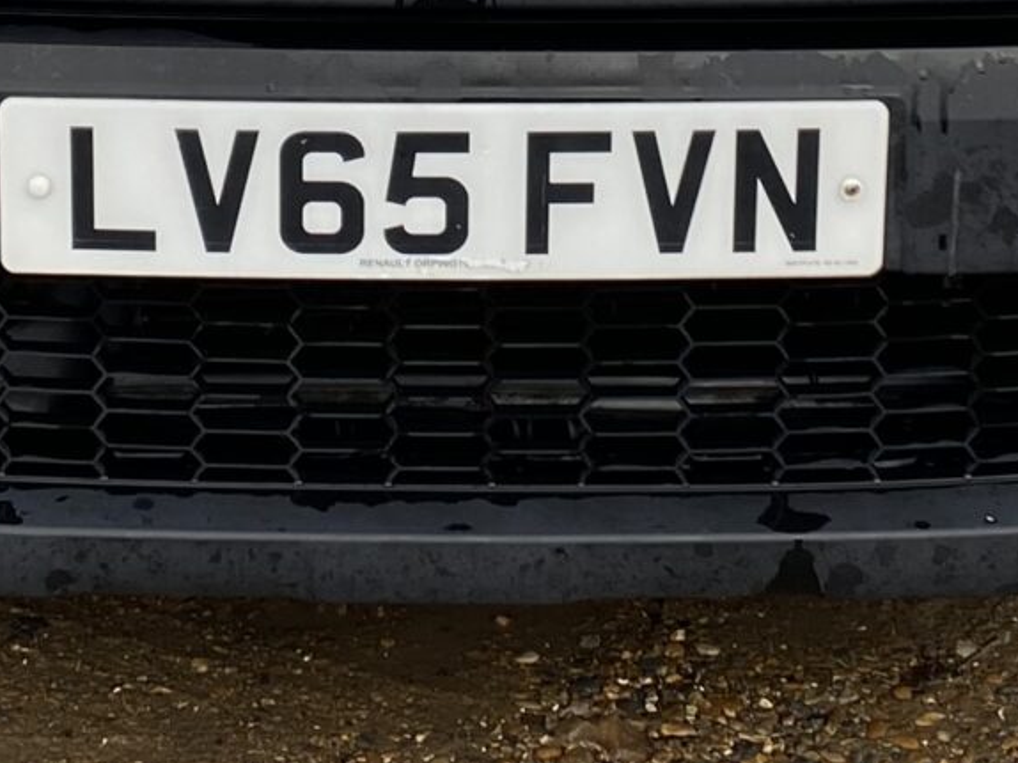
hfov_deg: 17.0
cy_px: -346
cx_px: 435
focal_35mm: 116
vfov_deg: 12.2
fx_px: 3410
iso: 32
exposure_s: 1/706
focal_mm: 4.25
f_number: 1.8
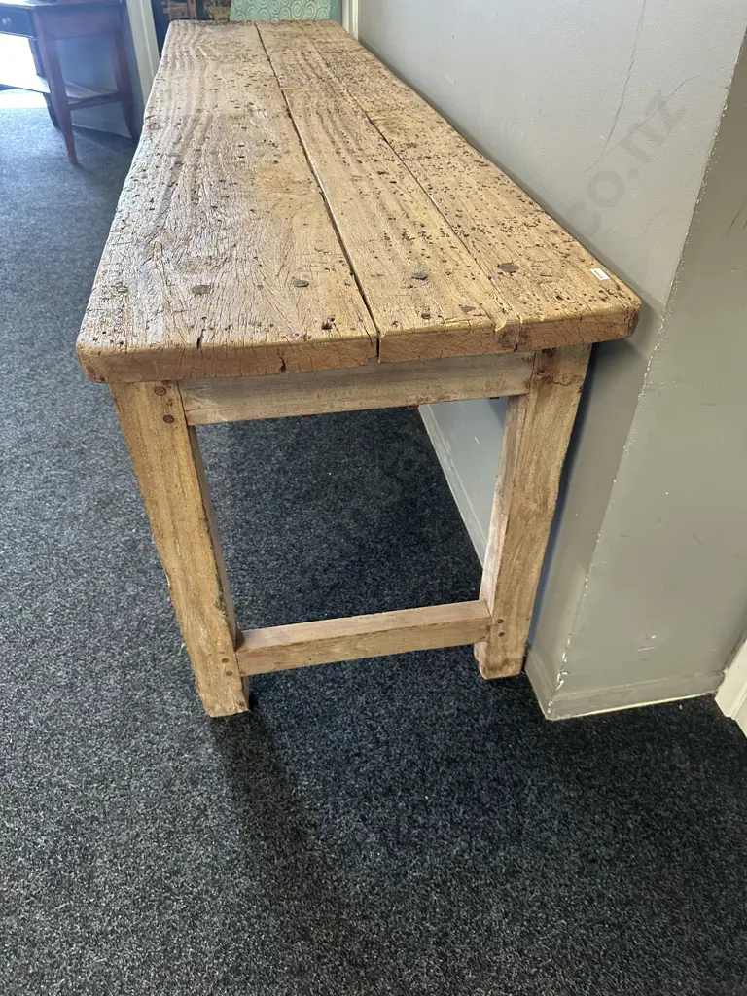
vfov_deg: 71.6
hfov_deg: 56.8
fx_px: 691
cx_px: 374
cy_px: 498
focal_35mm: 24
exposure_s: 1/50
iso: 250
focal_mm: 6.86
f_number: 1.78
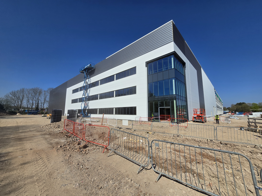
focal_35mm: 13
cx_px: 131
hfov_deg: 106.2
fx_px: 98
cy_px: 98
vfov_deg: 89.9
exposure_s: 1/4397
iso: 50
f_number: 2.2
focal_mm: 2.2
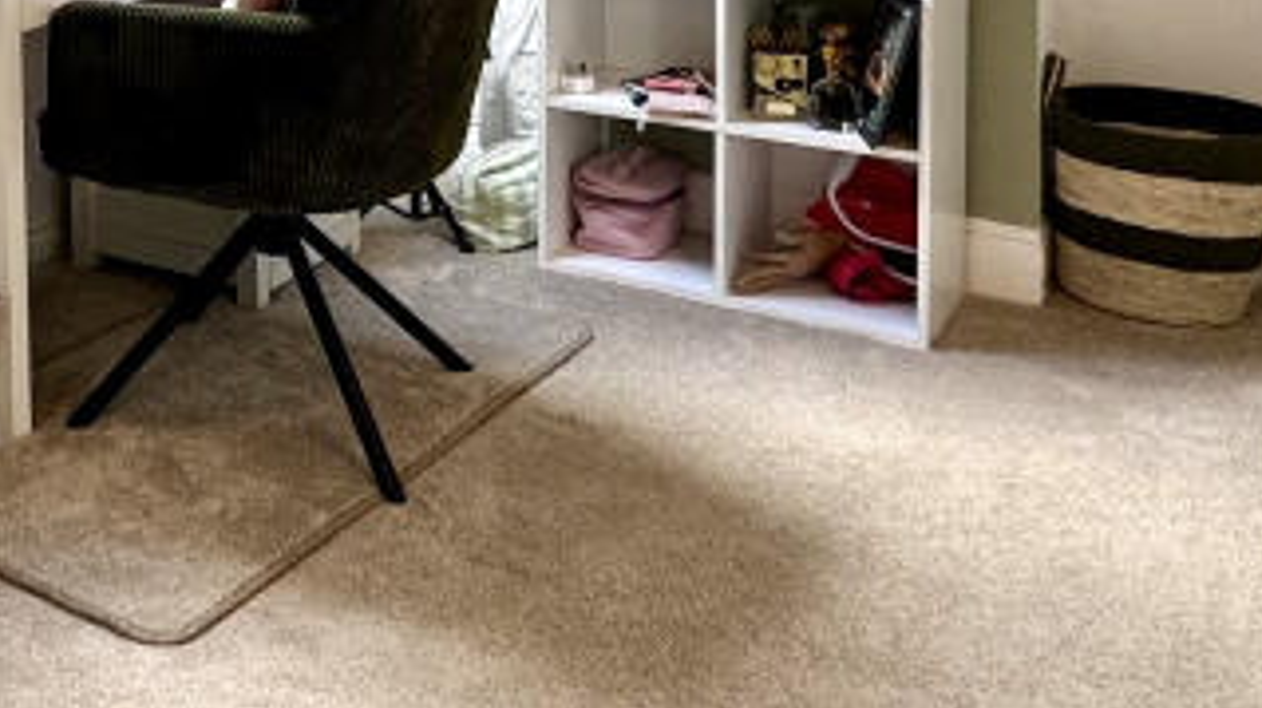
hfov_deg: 36.5
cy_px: -229
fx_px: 1639
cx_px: -79
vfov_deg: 21.8
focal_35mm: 49
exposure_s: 1/99
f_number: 2.2
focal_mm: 2.22
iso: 100
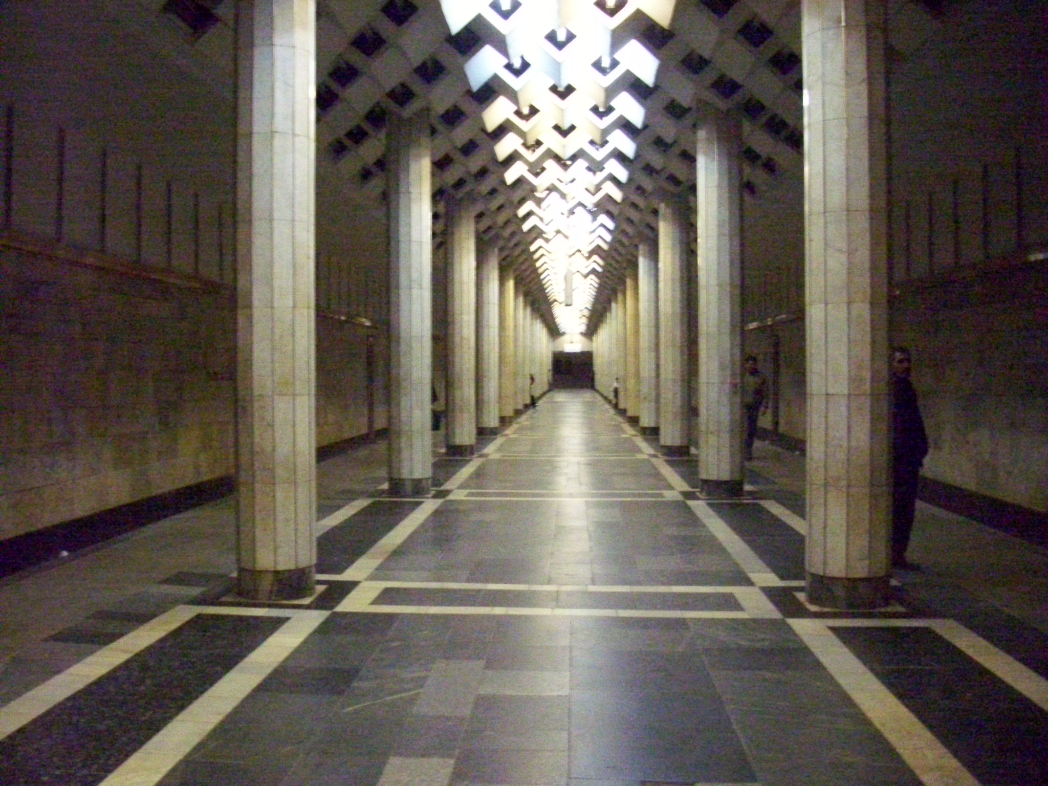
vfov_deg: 41.8
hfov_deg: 54.0
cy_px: 393
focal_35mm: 34
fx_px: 1029
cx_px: 524
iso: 1250
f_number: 2.9
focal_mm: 5.7
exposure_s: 1/40
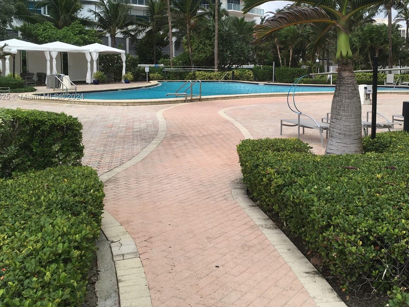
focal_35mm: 41
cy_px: 97
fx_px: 484
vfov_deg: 34.7
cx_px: 258
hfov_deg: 45.4
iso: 25
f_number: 2.2
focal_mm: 4.15
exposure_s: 1/578
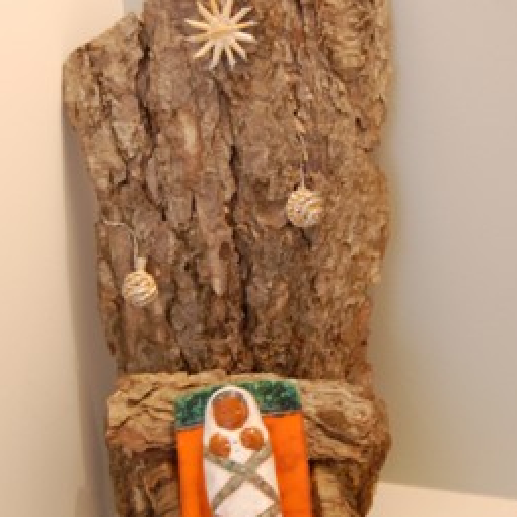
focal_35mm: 79
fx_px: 1331
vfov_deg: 22.0
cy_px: 290
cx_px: 267
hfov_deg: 22.0
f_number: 4.8
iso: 800
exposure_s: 1/10
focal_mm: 35
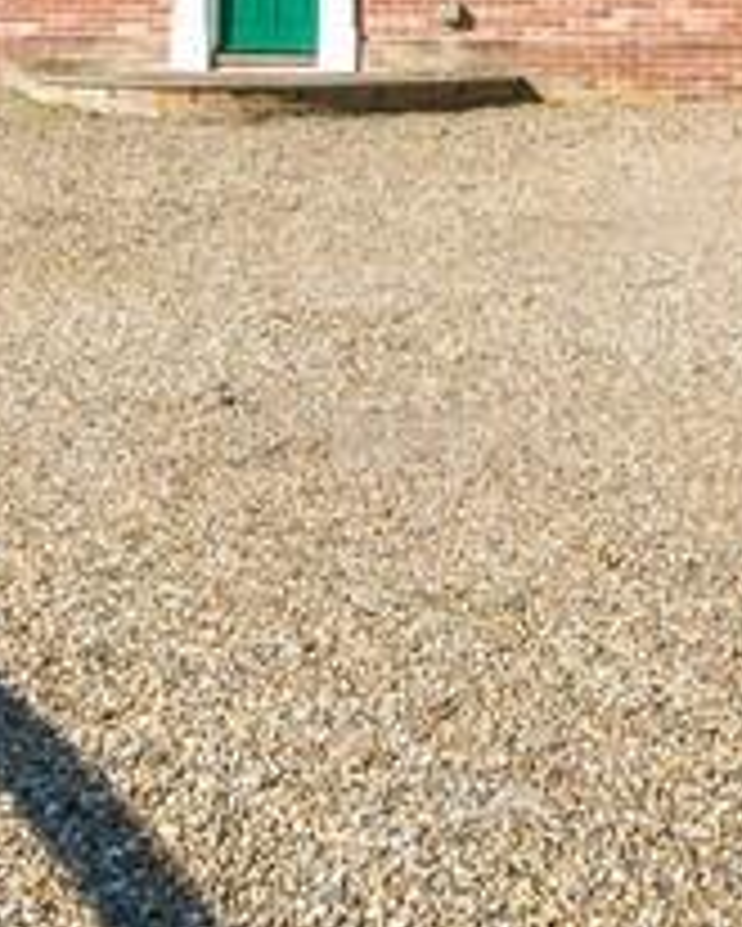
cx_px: 441
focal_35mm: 84
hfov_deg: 18.3
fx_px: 2304
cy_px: -230
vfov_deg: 21.0
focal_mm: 12
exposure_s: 1/160
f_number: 10
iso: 160
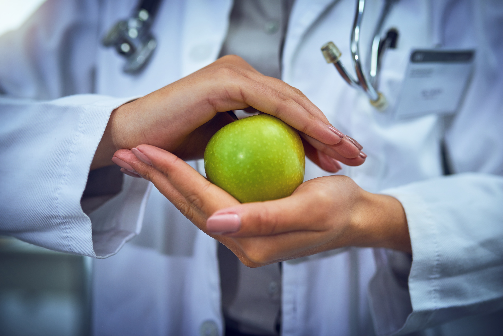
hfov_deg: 54.4
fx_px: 489
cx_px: 252
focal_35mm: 35
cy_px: 168
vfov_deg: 37.9
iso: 100
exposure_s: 1/250
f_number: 2
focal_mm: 35
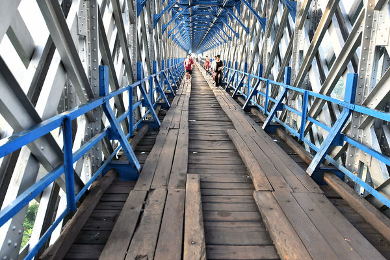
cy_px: 130
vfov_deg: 43.6
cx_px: 195
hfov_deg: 61.9
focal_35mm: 30
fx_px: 325
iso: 100
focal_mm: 20
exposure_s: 1/30
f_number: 2.8
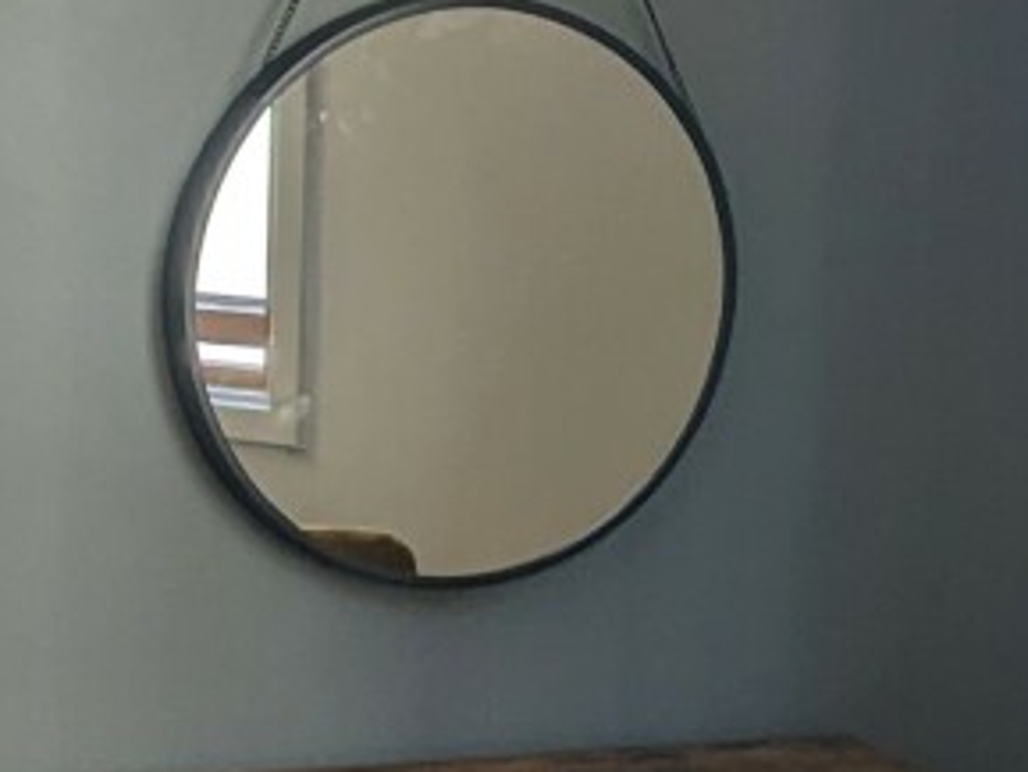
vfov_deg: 17.7
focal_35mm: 83
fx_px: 2466
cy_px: 507
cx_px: 384
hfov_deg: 23.5
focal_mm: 2.35
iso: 55
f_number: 2.2
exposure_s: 1/100
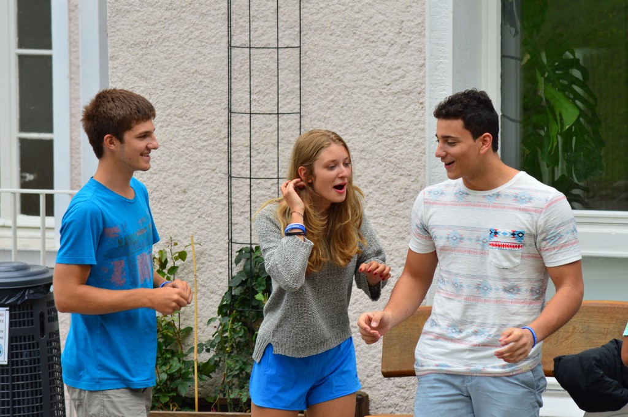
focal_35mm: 278
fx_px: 4837
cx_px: 314
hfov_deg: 7.4
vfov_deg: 4.9
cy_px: 208
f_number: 11
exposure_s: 1/160
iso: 200
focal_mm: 185
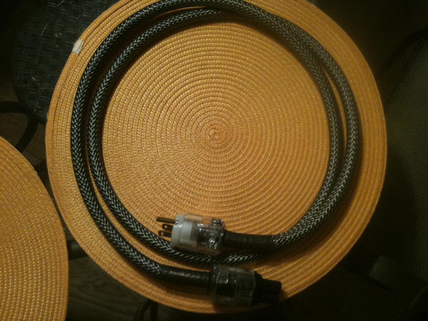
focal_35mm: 35
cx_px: 214
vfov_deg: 40.7
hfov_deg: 52.6
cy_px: 160
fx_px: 433
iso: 200
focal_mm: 3.85
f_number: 2.8
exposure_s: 1/15
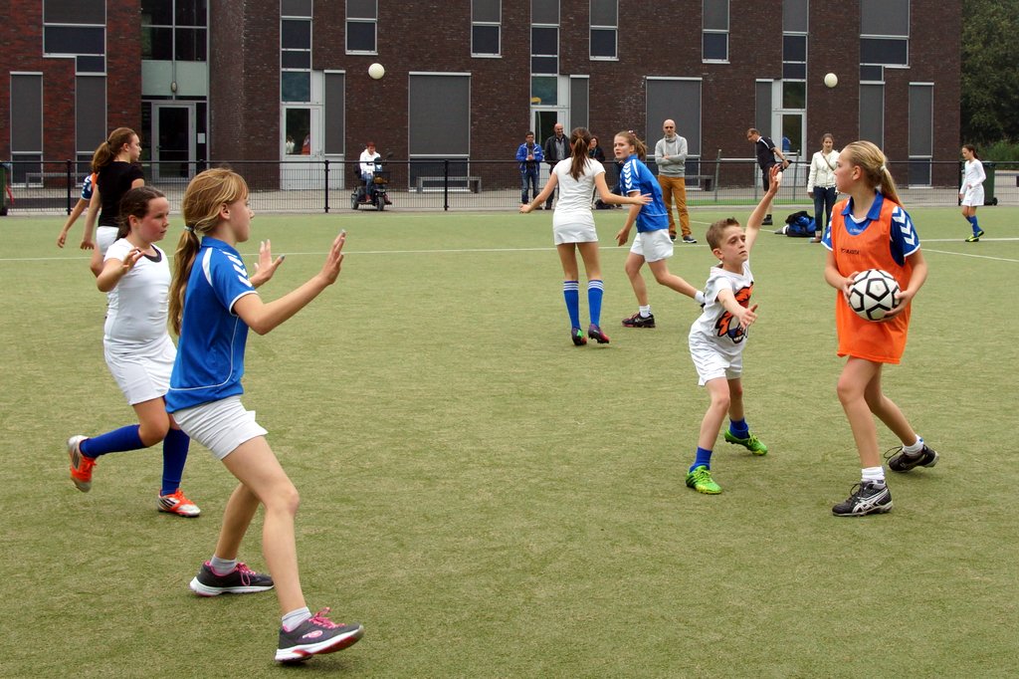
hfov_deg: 53.1
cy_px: 340
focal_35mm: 36
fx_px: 1019
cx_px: 510
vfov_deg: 36.8
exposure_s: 1/400
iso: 400
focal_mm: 24
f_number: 9
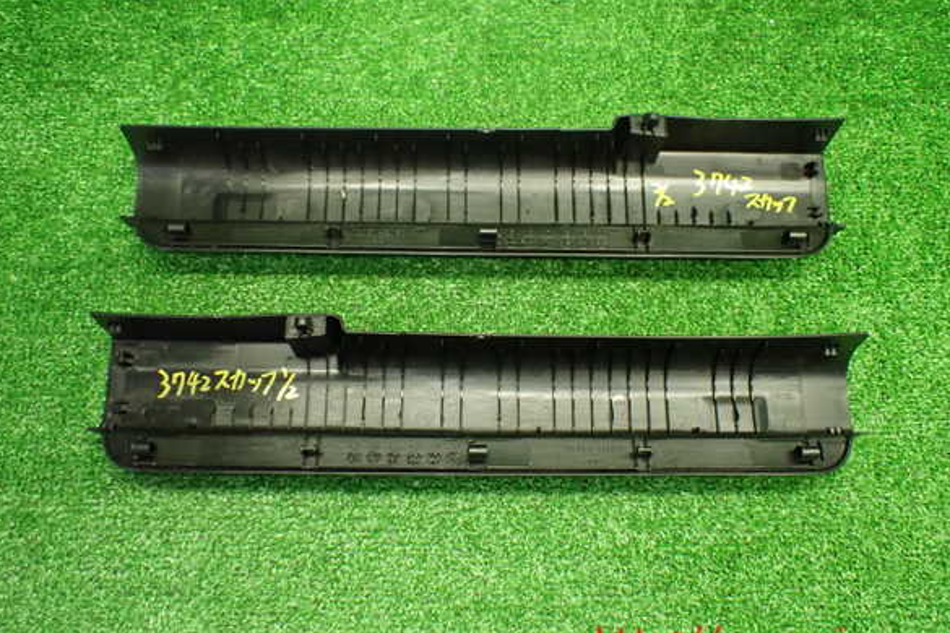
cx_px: 476
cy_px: 299
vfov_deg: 41.1
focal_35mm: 32
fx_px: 844
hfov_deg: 58.7
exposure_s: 1/100
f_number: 2.3
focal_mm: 5.4
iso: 800
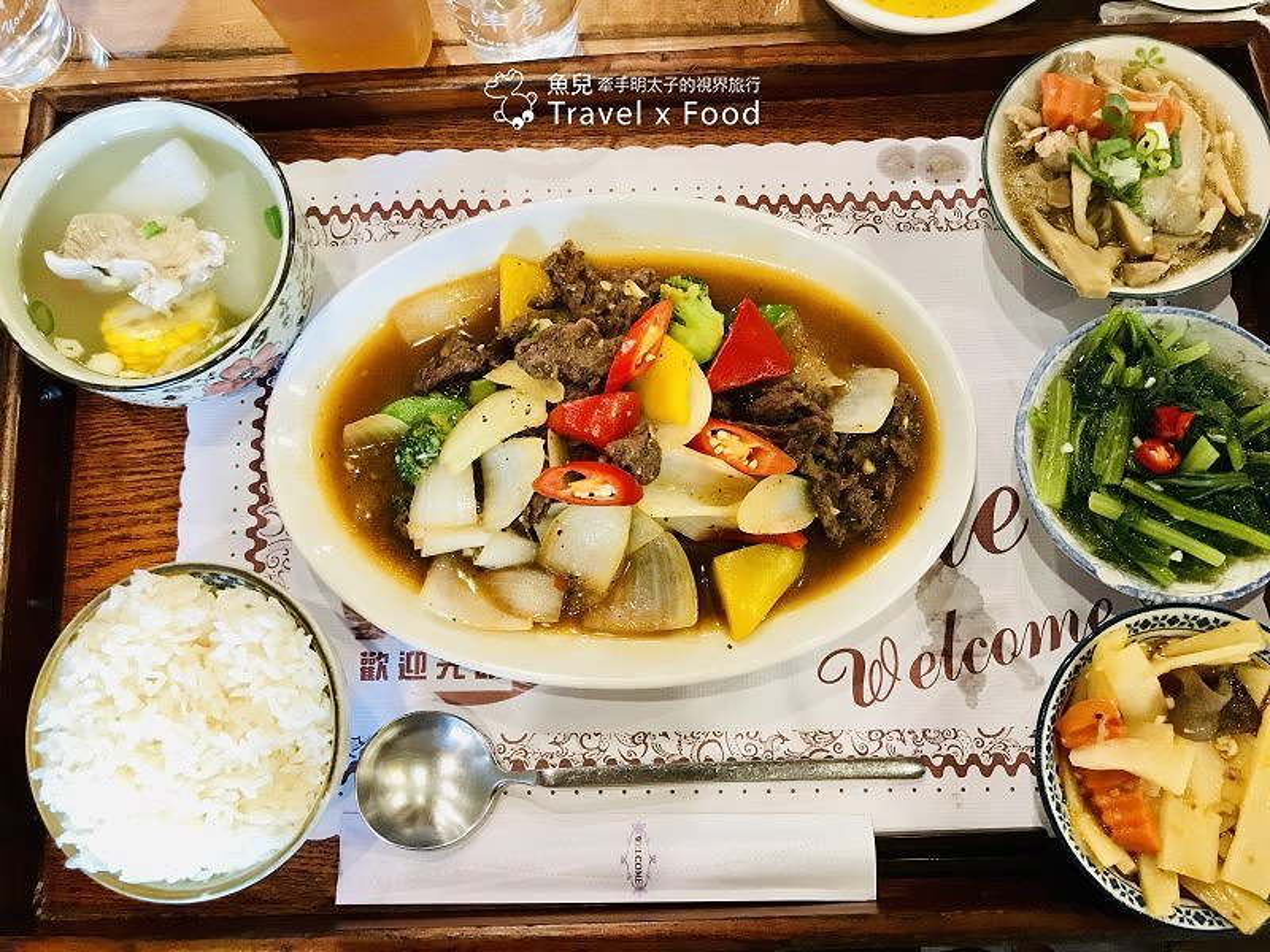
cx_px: 635
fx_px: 1027
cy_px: 476
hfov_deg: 63.4
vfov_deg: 49.7
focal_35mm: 28
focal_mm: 3.99
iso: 40
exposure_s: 1/15
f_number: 1.8
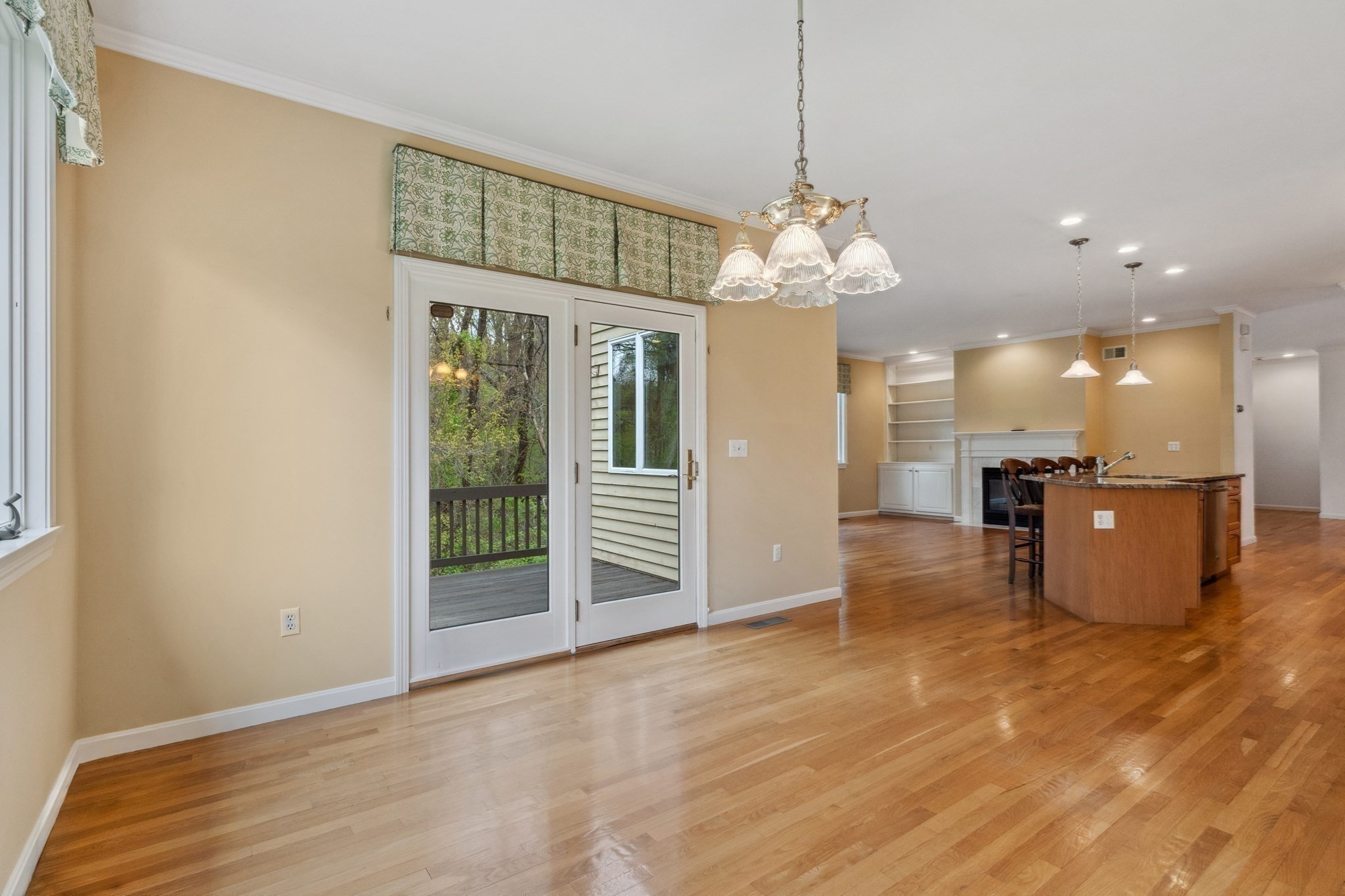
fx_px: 616
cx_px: 672
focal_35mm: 16
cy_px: 448
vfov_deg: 72.0
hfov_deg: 95.0
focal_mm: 11
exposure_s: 1/30
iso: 320
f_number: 7.1
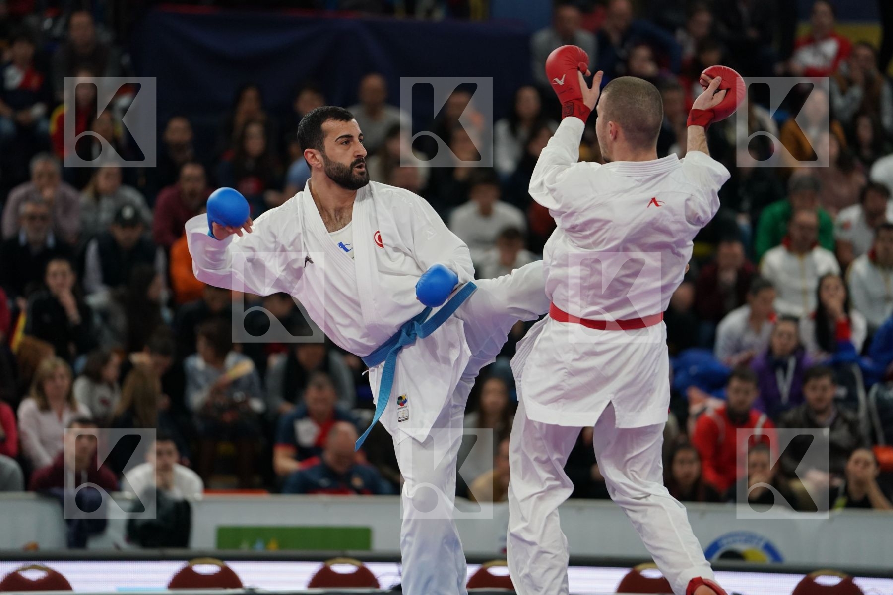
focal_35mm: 200
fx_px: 4961
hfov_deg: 10.3
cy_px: 298
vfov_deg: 6.9
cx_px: 446
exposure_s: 1/1000
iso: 2000
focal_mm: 200
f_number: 2.8
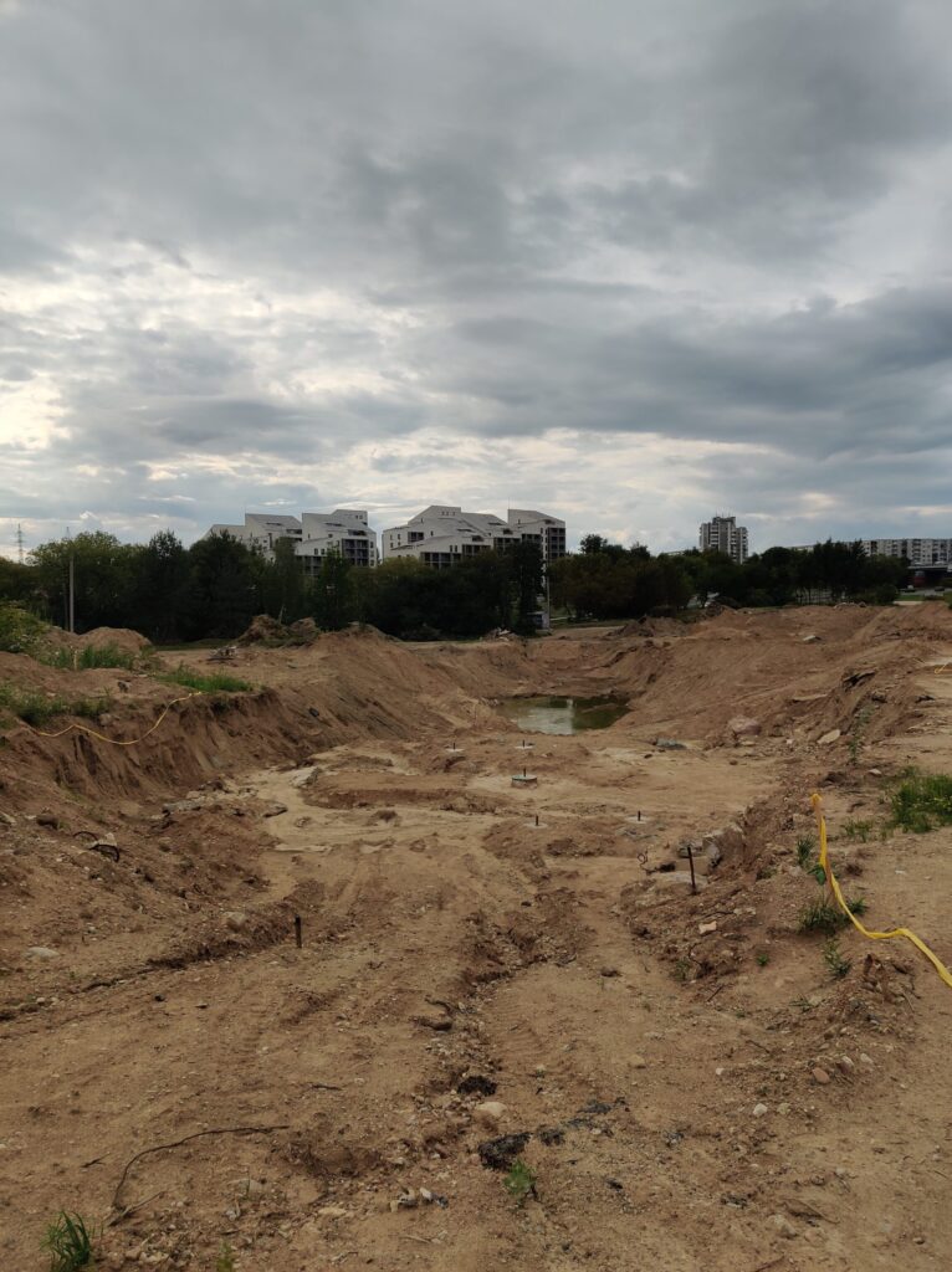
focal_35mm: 27
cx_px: 476
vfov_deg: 65.4
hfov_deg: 51.3
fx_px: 992
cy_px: 636
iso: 125
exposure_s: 1/3271
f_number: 1.65
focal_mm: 4.75
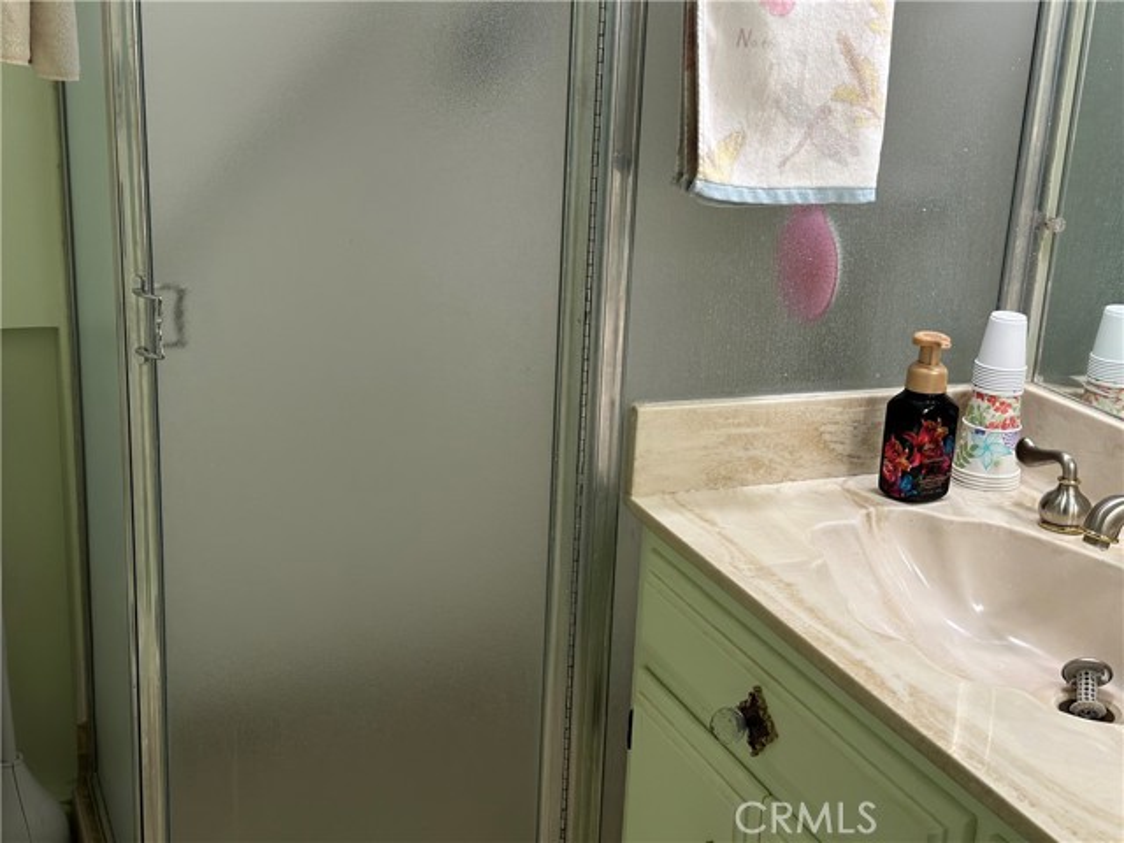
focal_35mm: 48
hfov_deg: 39.7
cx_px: 562
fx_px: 1559
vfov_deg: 30.3
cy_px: 422
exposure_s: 1/120
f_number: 1.78
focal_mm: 6.86
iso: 125
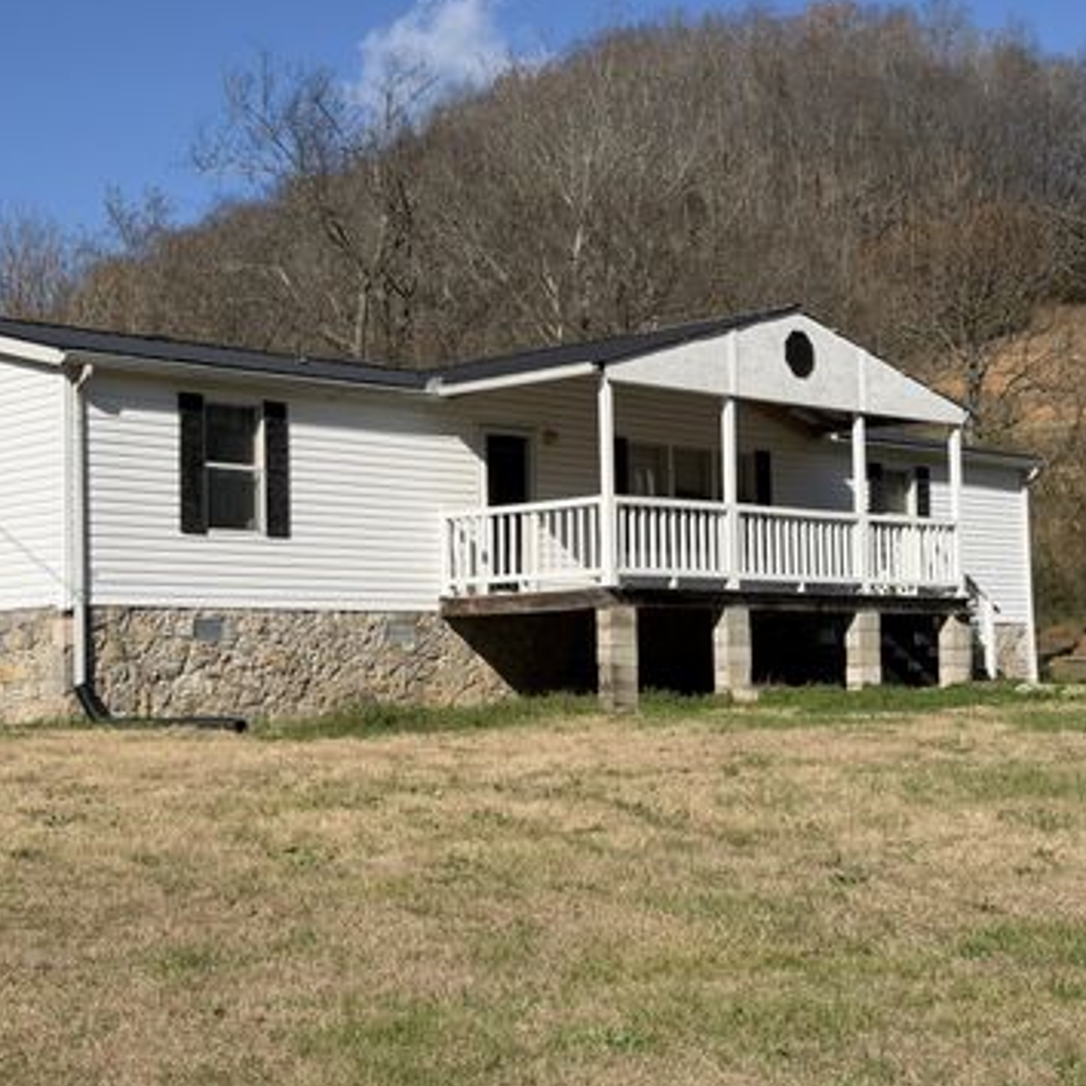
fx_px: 2130
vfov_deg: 28.6
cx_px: 396
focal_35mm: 60
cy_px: 554
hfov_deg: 28.5
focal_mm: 6.76
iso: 64
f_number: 1.78
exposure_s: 1/8772
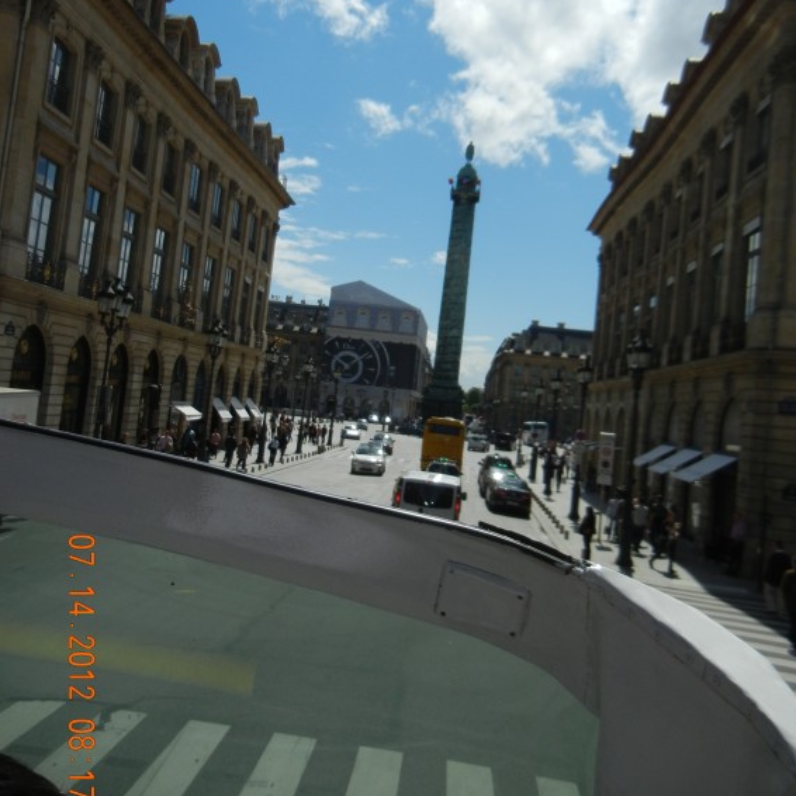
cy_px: 326
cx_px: 402
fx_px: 937
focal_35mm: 36
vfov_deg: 45.8
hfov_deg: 46.0
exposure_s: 1/902
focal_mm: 5.4
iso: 160
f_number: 7
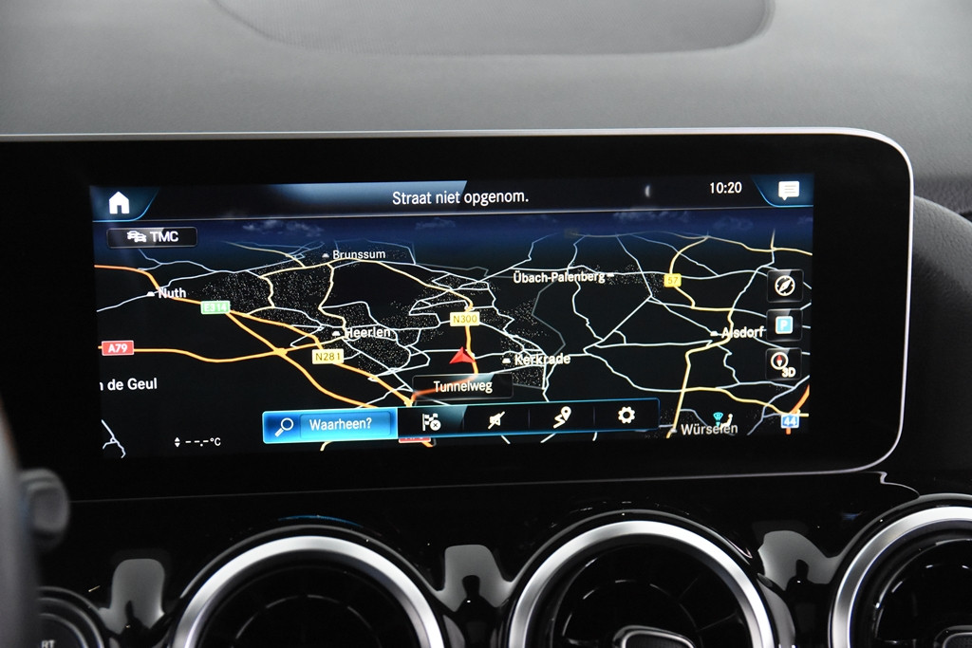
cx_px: 486
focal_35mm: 75
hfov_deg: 27.0
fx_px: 2025
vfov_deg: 18.2
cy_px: 324
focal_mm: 50
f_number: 3.8
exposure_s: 1/80
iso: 6400
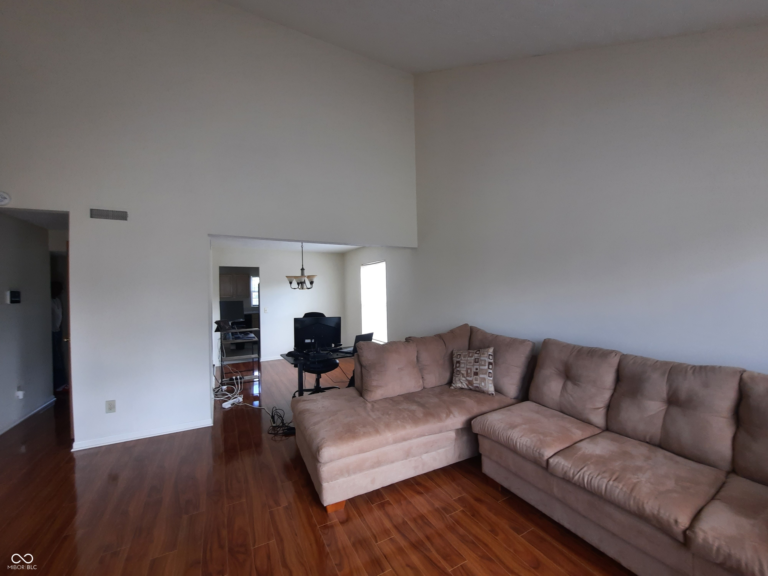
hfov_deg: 106.2
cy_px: 288
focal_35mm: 13
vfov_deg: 89.9
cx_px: 384
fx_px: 288
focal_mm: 1.74
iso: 64
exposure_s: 1/40
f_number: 2.2
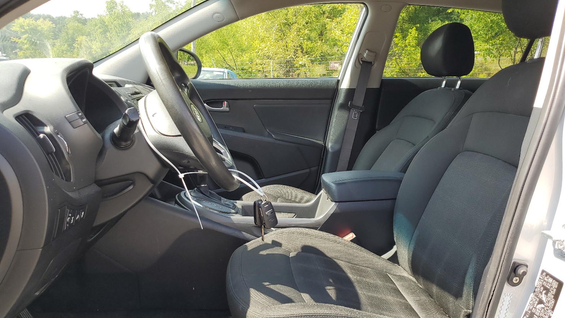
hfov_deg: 66.1
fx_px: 434
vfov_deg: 39.8
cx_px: 289
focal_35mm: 29
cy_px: 204
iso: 50
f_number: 1.5
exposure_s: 1/385
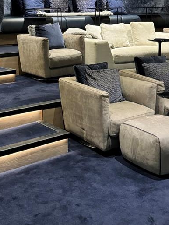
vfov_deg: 33.1
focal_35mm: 56
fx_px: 364
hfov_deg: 26.1
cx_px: 67
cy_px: 36
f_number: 1.78
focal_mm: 6.76
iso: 800
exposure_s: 1/40
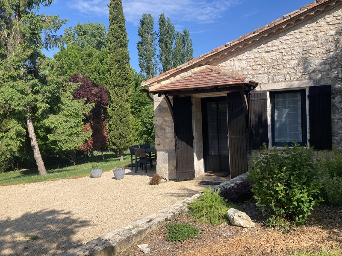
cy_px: 128
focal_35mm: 28
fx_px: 277
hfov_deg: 63.4
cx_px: 171
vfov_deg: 49.7
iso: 20
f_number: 1.8
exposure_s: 1/1715
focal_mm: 3.99
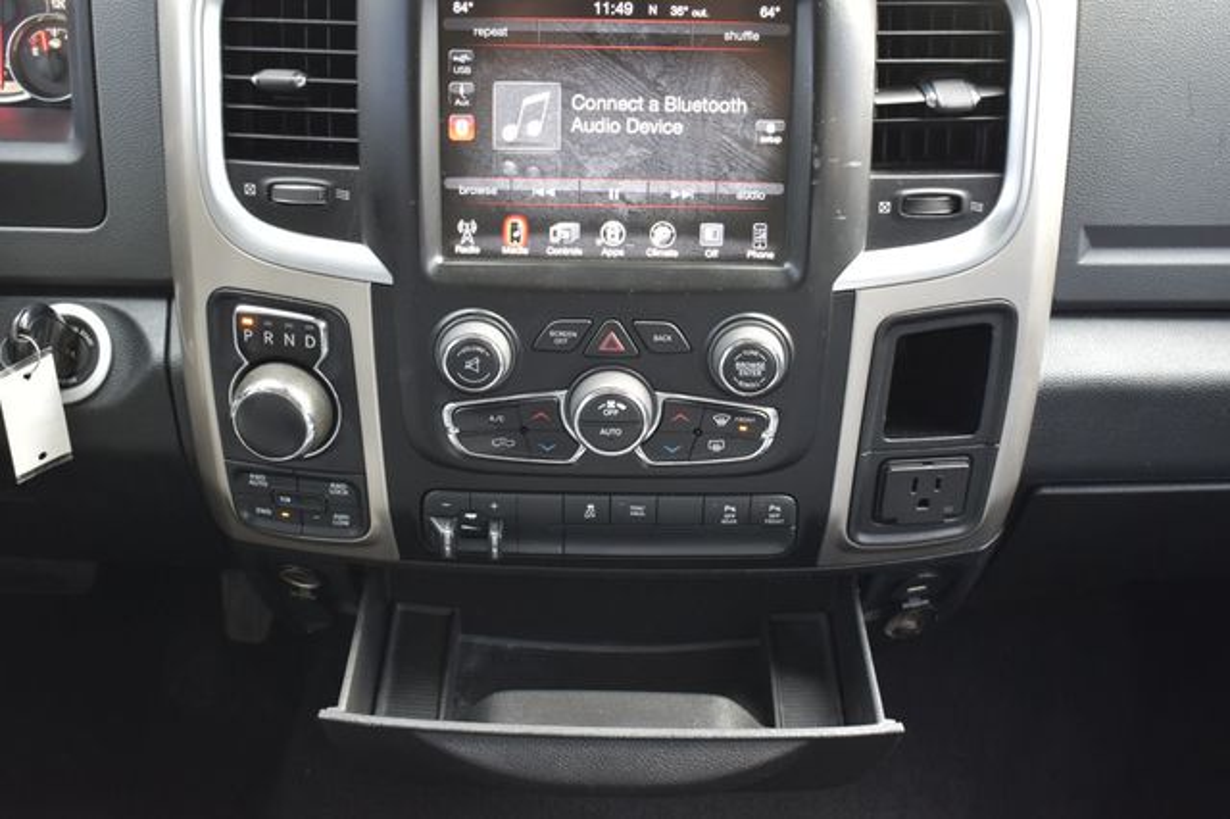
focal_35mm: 45
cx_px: 615
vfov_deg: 29.8
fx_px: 1537
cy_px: 410
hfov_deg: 43.6
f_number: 4.2
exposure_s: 1/30
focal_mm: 30
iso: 640
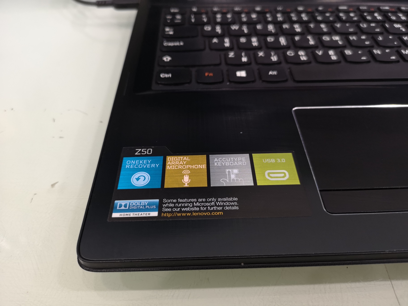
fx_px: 318
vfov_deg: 51.4
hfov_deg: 65.3
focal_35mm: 27
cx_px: 204
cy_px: 153
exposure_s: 1/33.3
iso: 160
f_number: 1.8
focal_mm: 3.95
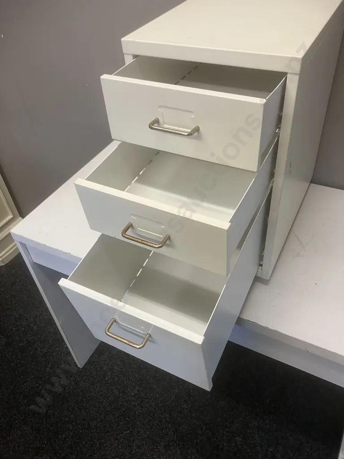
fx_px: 371
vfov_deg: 63.4
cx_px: 172
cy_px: 230
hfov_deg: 49.7
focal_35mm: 28
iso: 50
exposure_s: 1/50
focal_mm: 3.99
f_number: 1.8
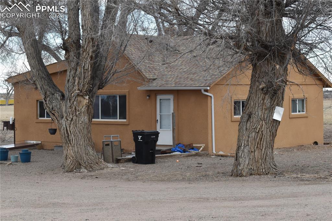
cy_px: 110
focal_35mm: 82
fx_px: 761
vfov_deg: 16.5
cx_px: 166
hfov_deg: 24.6
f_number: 11
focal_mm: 55
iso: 800
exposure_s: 1/200
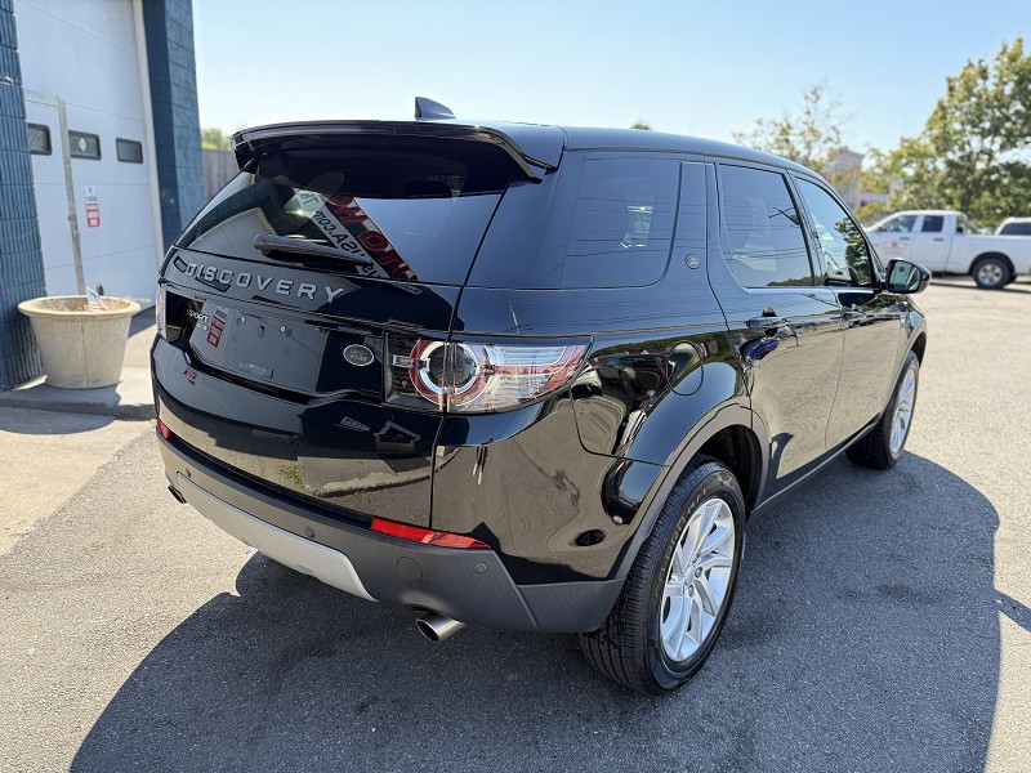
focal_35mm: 24
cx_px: 516
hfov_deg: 71.6
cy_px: 386
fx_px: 715
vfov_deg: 56.8
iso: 100
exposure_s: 1/507
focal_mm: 6.76
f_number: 1.78
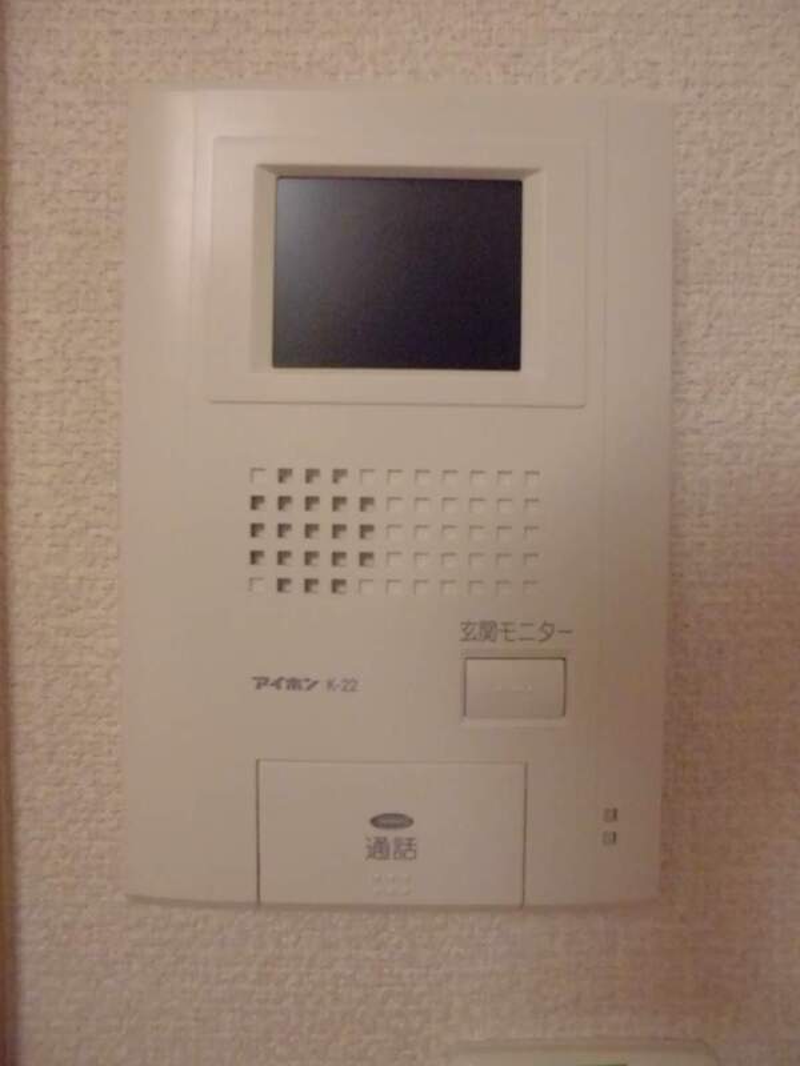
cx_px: 400
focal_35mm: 26
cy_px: 533
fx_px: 801
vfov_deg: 67.3
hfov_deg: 53.1
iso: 800
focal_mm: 4.6
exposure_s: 1/50
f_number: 3.5
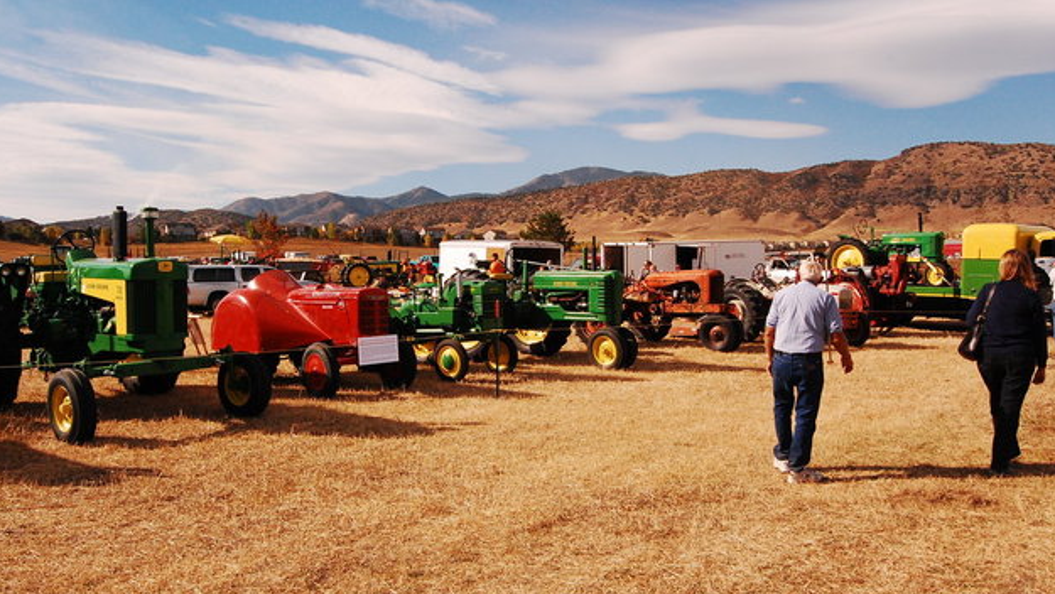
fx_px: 854
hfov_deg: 63.4
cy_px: 305
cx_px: 532
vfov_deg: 38.3
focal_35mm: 31
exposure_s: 1/800
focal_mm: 19
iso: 800
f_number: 14
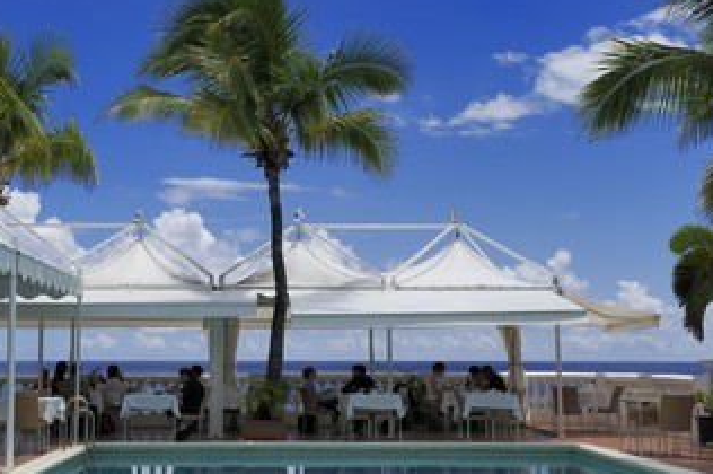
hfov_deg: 40.9
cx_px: 279
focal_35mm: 48
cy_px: 266
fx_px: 950
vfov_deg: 28.0
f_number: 20
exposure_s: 1/160
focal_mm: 36
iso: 200
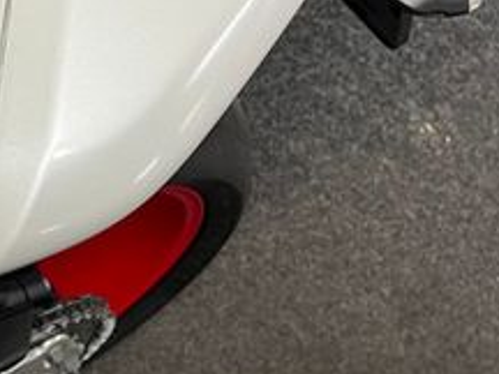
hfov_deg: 23.1
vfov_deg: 18.8
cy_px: 28
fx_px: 1110
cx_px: -113
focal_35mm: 77
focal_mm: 5.1
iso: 80
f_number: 1.6
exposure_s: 1/50
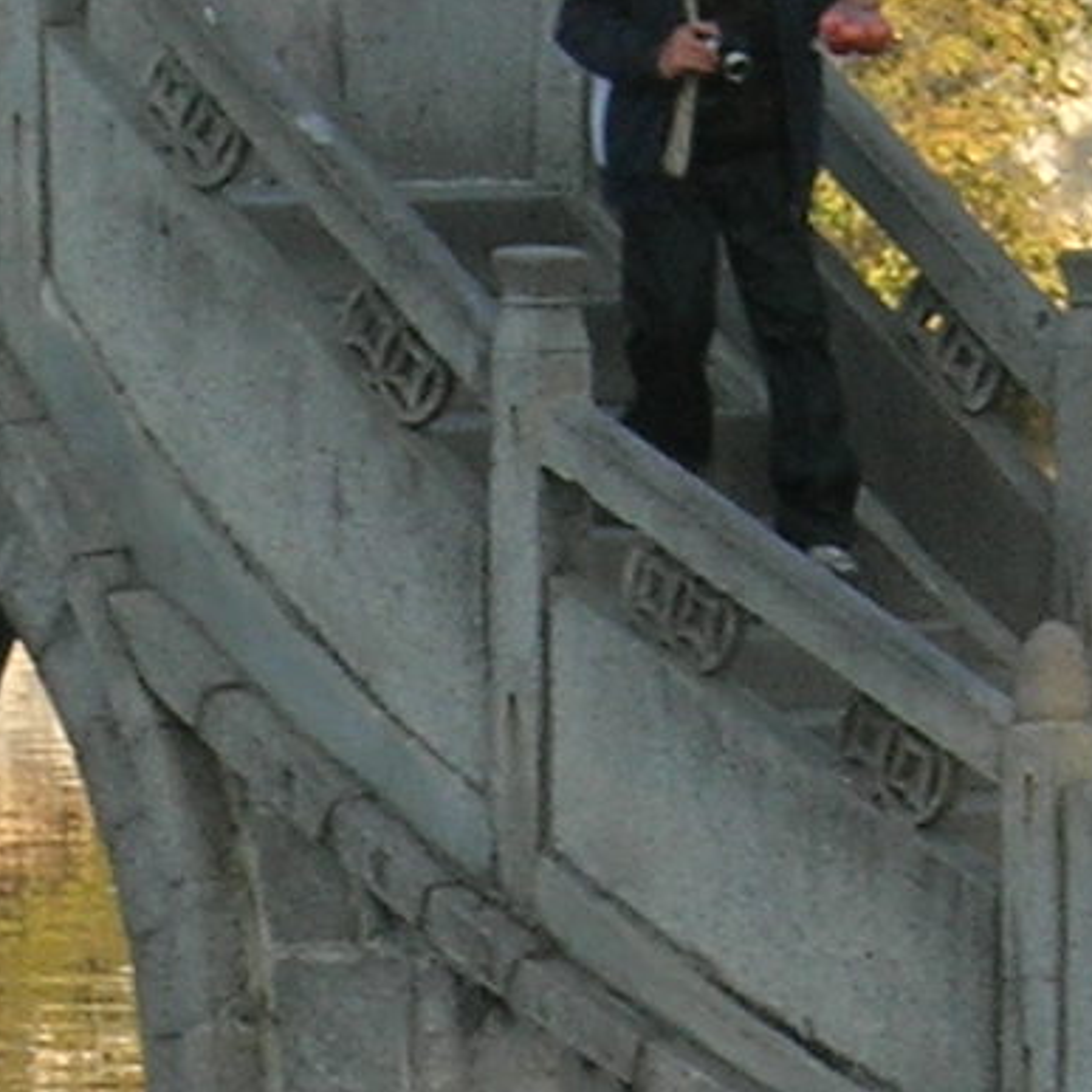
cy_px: 1512
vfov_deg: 3.6
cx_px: 316
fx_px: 17346
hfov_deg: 3.6
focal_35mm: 486
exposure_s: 1/122
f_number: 6.8
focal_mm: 17
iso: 64
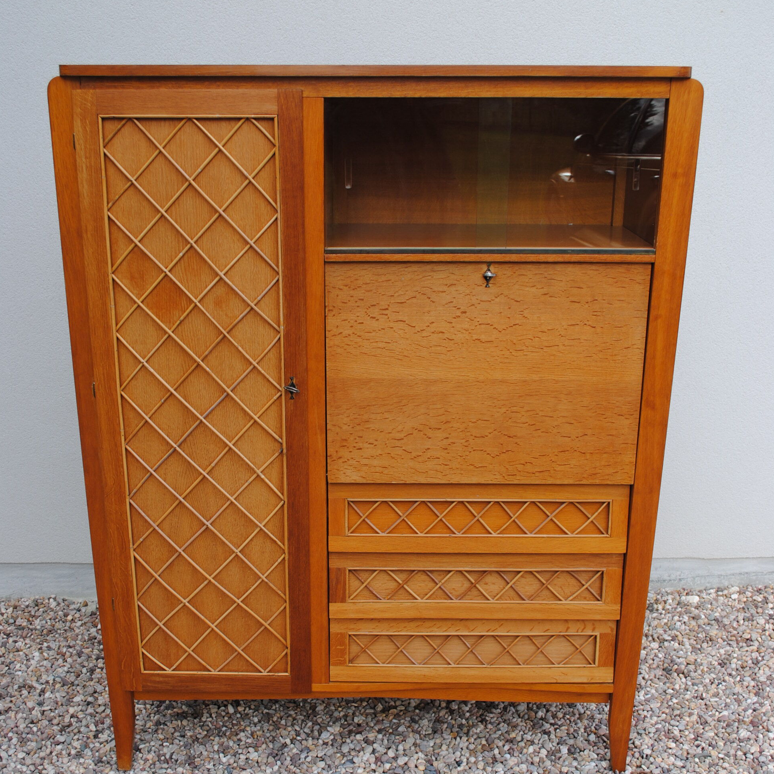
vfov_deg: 39.7
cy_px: 490
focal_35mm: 42
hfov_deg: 40.0
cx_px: 386
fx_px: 1062
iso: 100
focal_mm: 22
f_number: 6.3
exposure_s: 1/160
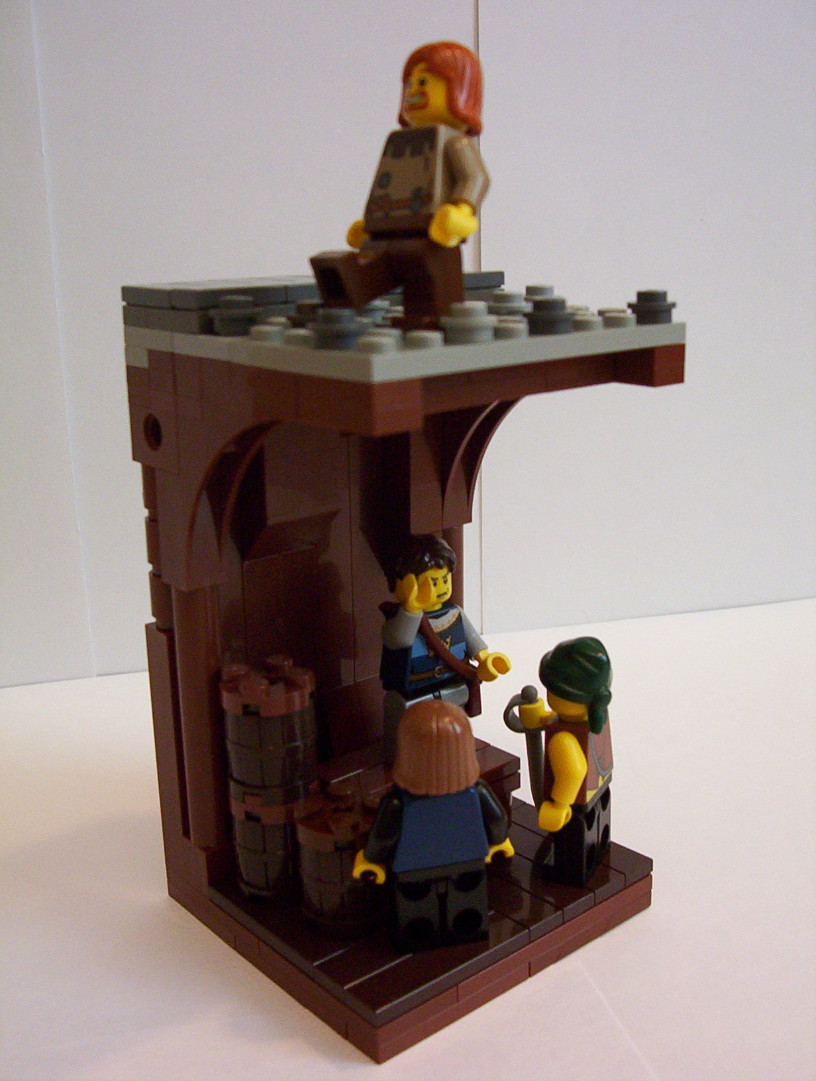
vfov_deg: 43.8
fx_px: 1346
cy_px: 540
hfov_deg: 33.7
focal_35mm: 43
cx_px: 408
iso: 200
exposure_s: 1/29.9
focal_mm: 5.77
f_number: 2.73
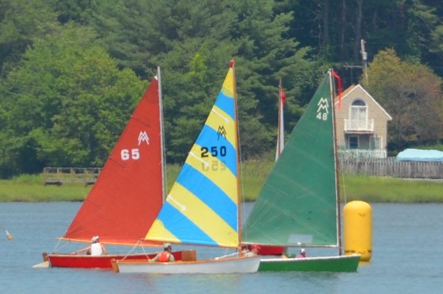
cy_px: 147
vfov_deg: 4.6
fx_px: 3685
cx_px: 222
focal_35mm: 300
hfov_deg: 6.9
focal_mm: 200
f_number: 7.1
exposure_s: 1/800
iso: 200
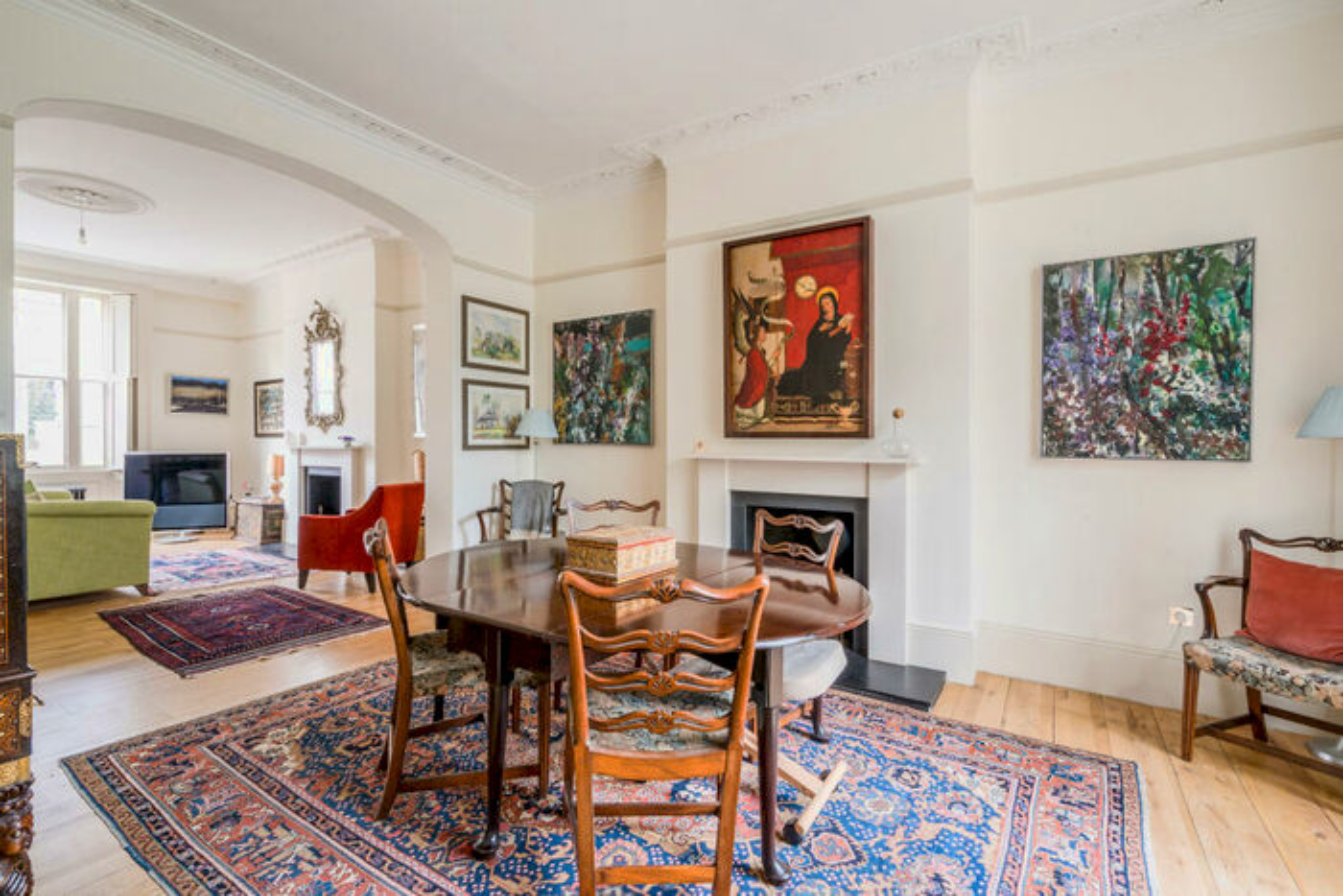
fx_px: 597
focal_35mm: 16
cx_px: 672
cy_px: 448
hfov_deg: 96.7
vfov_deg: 73.8
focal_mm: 16
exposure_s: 1.3
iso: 400
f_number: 16
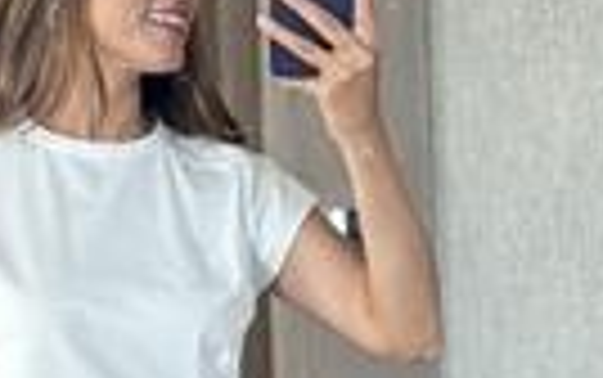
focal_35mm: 192
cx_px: 148
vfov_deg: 6.7
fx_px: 3158
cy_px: 680
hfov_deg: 10.9
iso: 125
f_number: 1.78
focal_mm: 6.86
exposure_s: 1/61
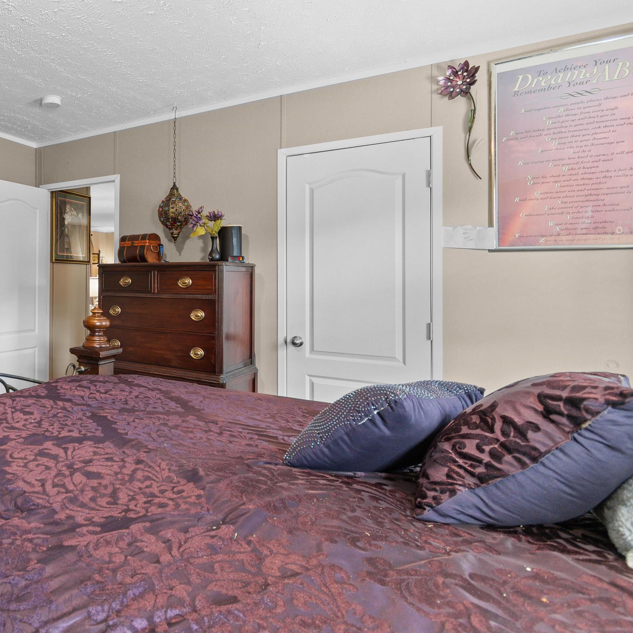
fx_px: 476
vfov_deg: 67.0
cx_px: 71
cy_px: 278
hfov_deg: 58.3
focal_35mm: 23
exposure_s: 1/5
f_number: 4.5
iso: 100
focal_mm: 10
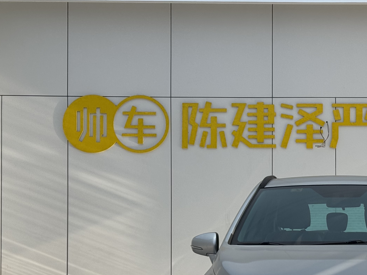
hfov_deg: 20.8
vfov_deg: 16.0
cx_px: 336
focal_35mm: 92
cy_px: 215
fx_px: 975
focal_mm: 6.76
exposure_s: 1/1770
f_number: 1.78
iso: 64
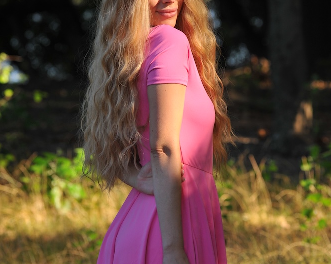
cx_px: 166
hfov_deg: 6.8
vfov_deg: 5.5
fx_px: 2772
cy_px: 128
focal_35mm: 283
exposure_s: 1/320
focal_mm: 200
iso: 640
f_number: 9
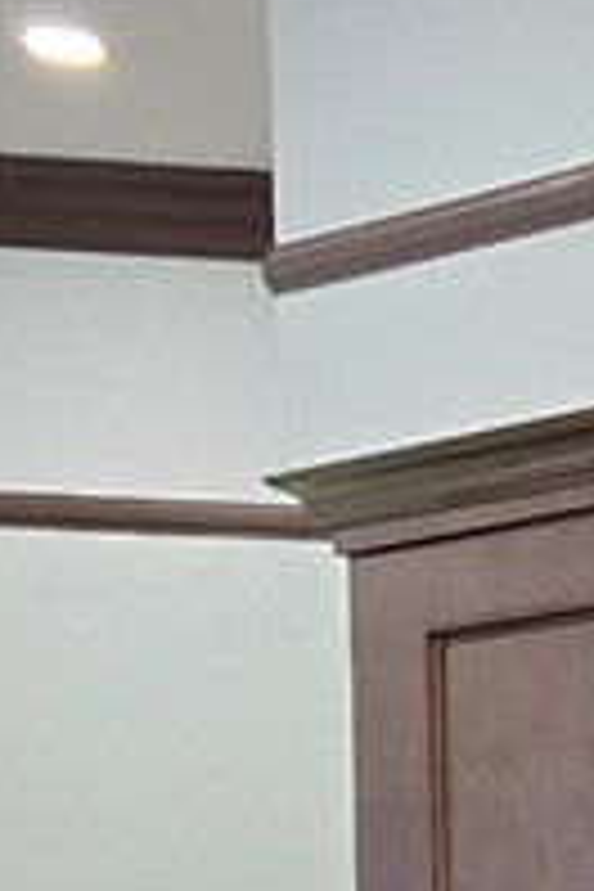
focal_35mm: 124
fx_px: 3069
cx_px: 1251
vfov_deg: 14.6
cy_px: 1584
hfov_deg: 10.1
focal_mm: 6.3
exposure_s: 1/120
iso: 400
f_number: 1.7
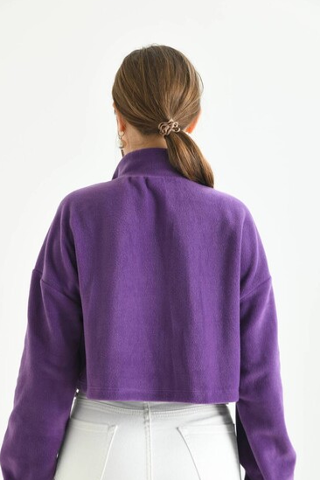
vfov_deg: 24.7
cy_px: 301
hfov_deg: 16.7
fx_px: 1093
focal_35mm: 82
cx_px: 164
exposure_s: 1/125
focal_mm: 60
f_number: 5.6
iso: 160
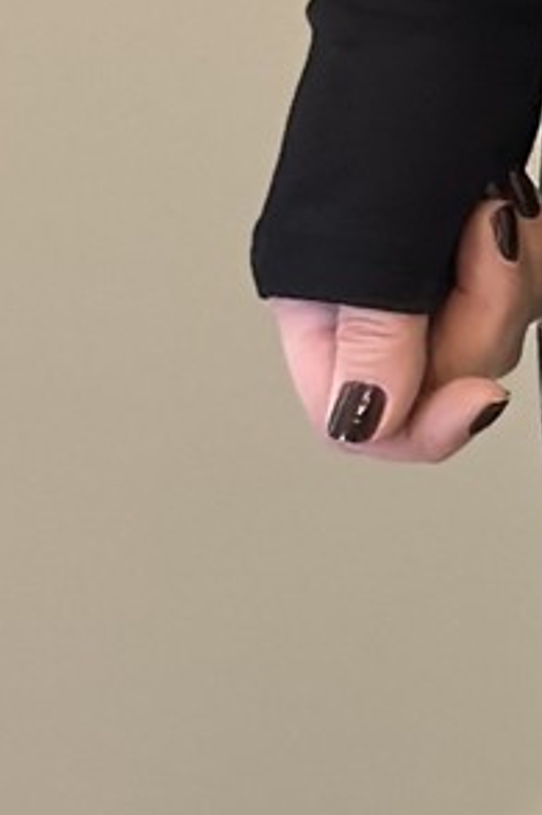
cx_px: 1170
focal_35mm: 273
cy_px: 1154
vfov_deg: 7.4
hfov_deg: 4.9
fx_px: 6172
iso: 320
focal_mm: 6.86
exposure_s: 1/50
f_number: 1.78
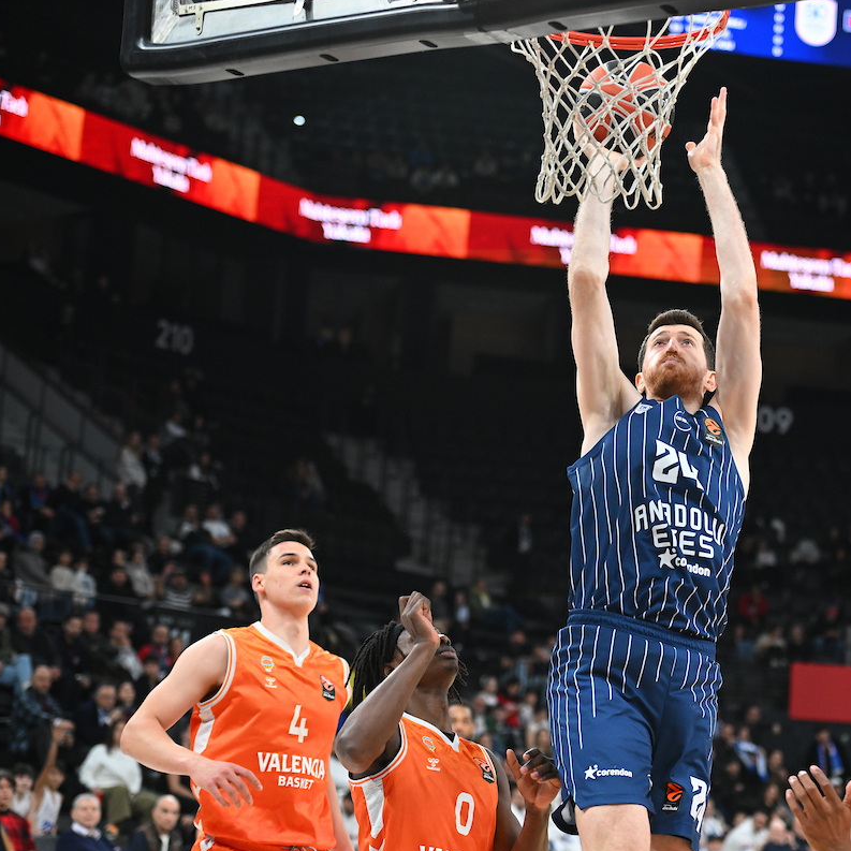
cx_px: 618
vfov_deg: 19.3
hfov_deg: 19.2
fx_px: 2503
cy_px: 426
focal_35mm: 90
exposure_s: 1/800
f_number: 3.2
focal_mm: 70
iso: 1600
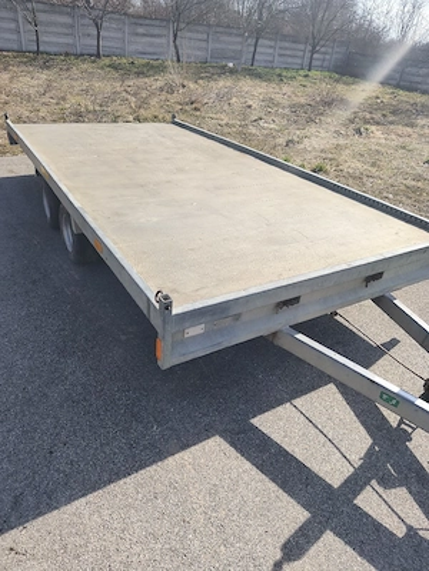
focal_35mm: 23
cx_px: 214
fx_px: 380
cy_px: 286
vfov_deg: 73.9
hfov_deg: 58.9
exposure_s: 1/714
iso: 50
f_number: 1.65
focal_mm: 6.18
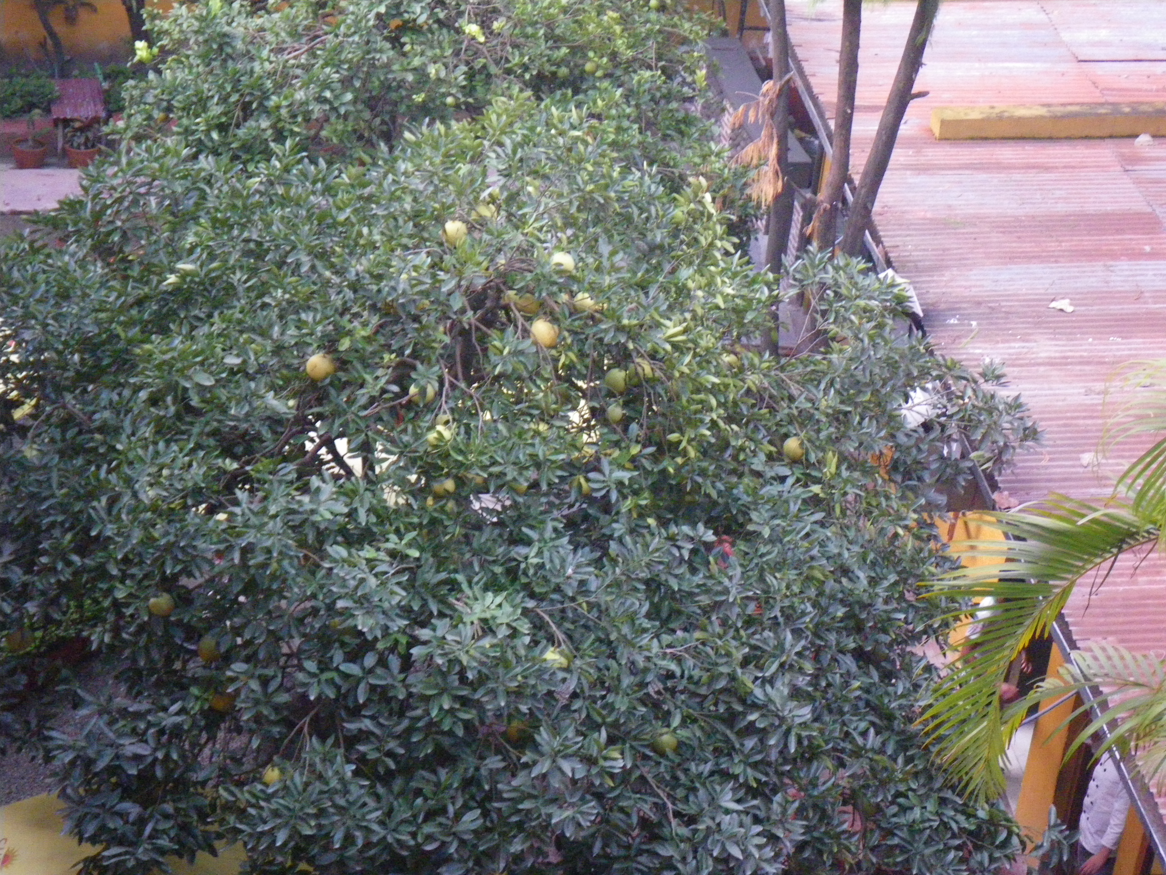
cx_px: 583
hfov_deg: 25.3
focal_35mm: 77
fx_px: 2594
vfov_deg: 19.1
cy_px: 438
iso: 800
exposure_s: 1/60
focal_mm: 13.7
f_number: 4.8
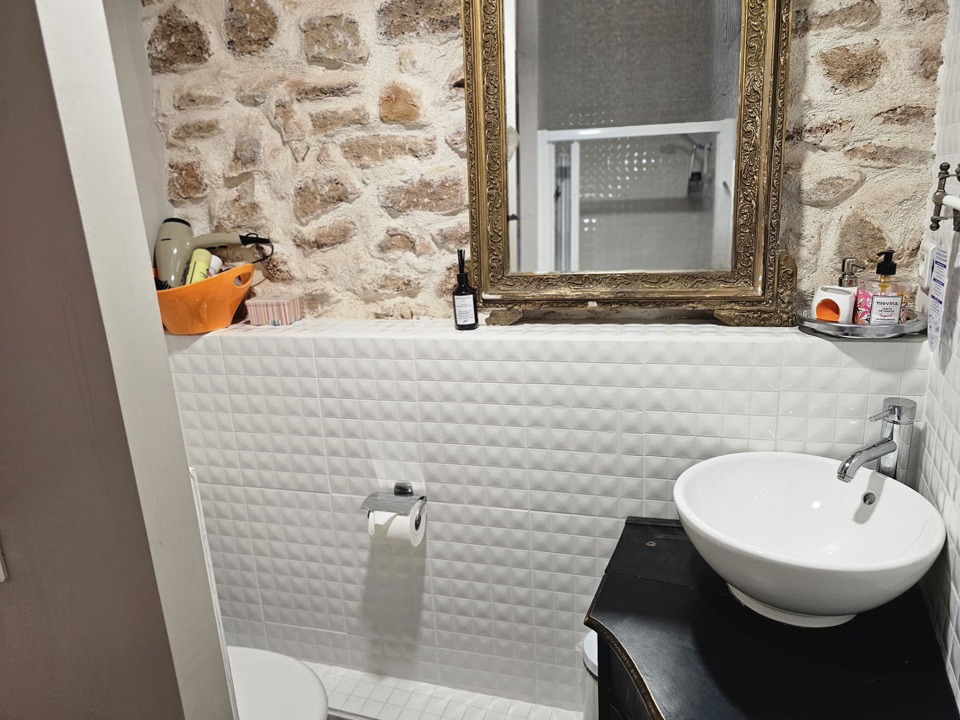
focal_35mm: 23
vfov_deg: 58.9
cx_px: 480
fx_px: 638
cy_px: 360
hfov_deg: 73.9
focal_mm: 6.3
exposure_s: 1/66.2
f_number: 1.7
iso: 250
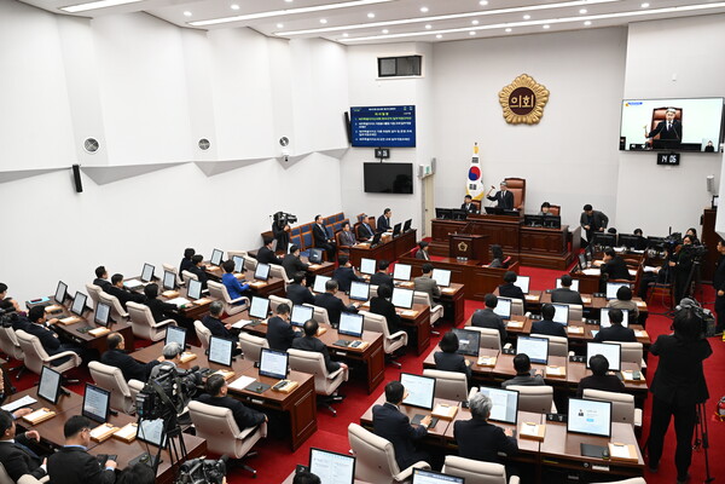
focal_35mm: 30
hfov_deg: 61.9
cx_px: 362
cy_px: 242
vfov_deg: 43.6
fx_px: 604
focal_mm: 30
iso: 2000
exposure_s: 1/125
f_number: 5.6
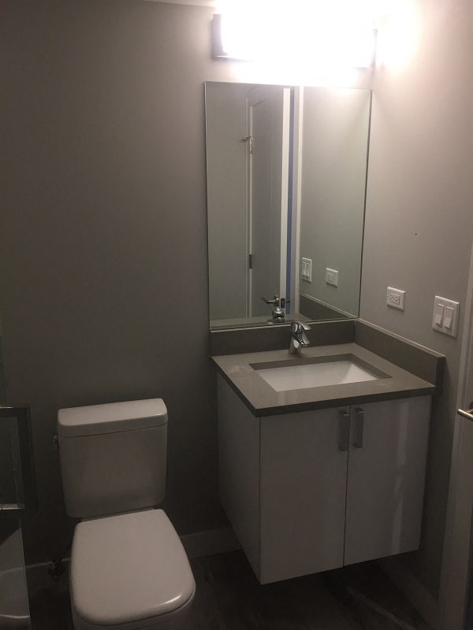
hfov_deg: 48.2
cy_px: 315
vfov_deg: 61.7
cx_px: 236
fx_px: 528
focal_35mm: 29
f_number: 2.2
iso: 32
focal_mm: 4.15
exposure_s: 1/30
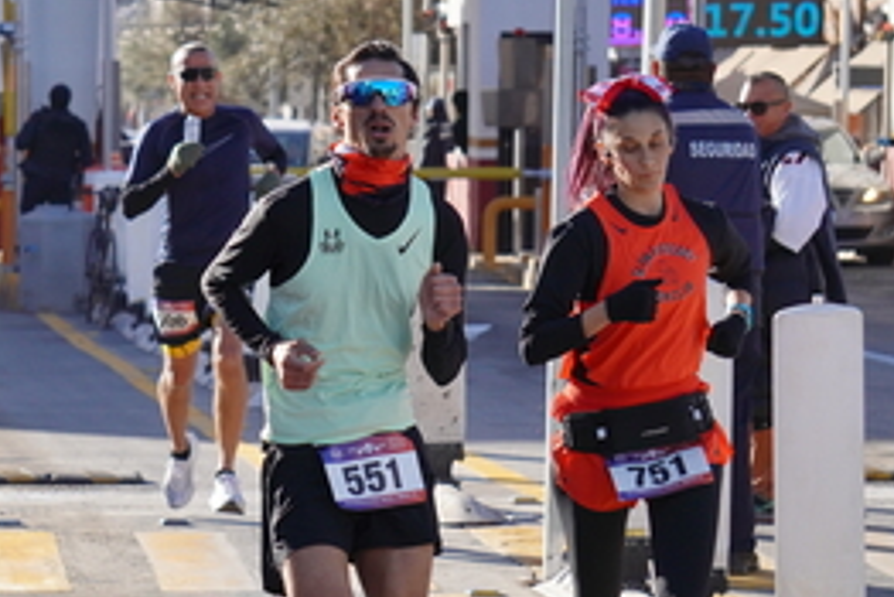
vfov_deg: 6.6
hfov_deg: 9.8
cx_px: 235
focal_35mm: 209
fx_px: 5192
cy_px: 329
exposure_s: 1/2500
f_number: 5
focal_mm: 73
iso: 500
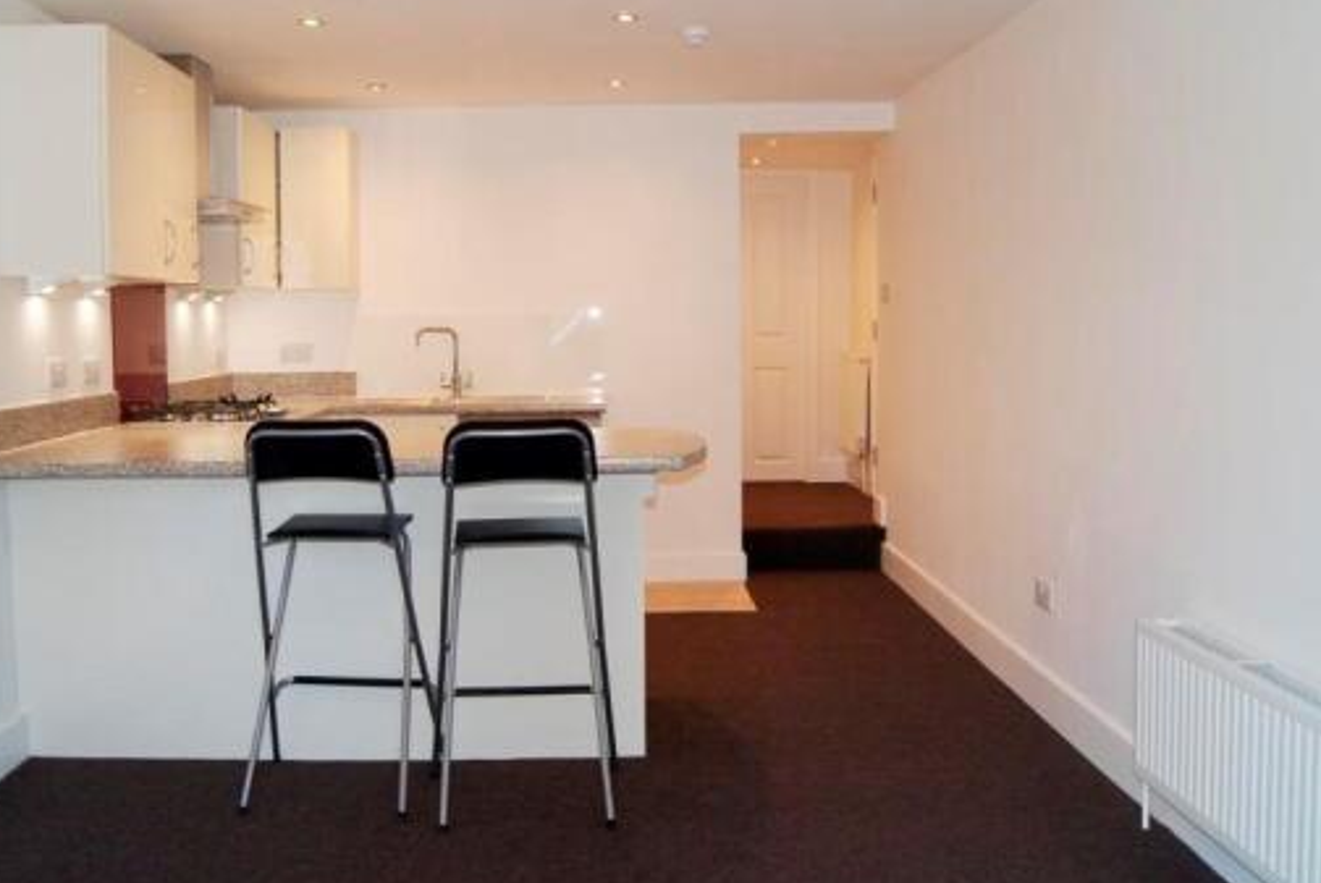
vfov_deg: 37.9
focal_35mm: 35
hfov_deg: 54.3
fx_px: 1285
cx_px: 604
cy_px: 394
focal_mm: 18
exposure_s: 1/60
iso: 400
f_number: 5.6
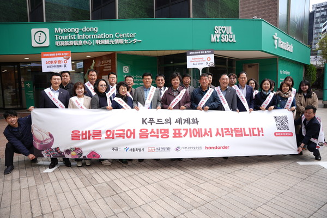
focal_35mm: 24
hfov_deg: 73.7
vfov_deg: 53.1
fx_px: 218
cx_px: 164
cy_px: 109
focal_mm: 24
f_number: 2.8
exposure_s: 1/200
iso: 80
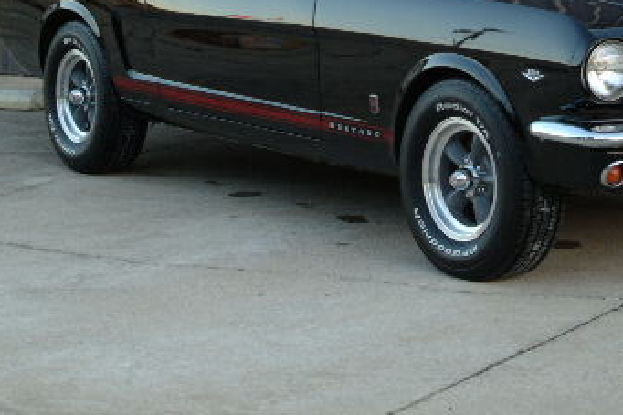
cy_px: 64
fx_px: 2056
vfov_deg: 11.5
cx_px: 479
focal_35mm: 119
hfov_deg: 17.1
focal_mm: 45
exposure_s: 1/90
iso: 400
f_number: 5.6
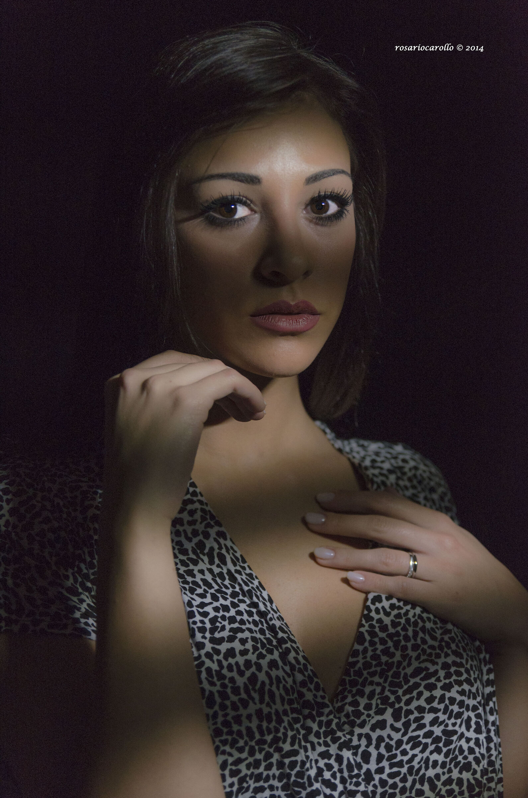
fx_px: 1591
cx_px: 264
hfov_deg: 18.8
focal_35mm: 72
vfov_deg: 28.1
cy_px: 399
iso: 500
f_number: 3.2
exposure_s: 1/160
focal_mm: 48
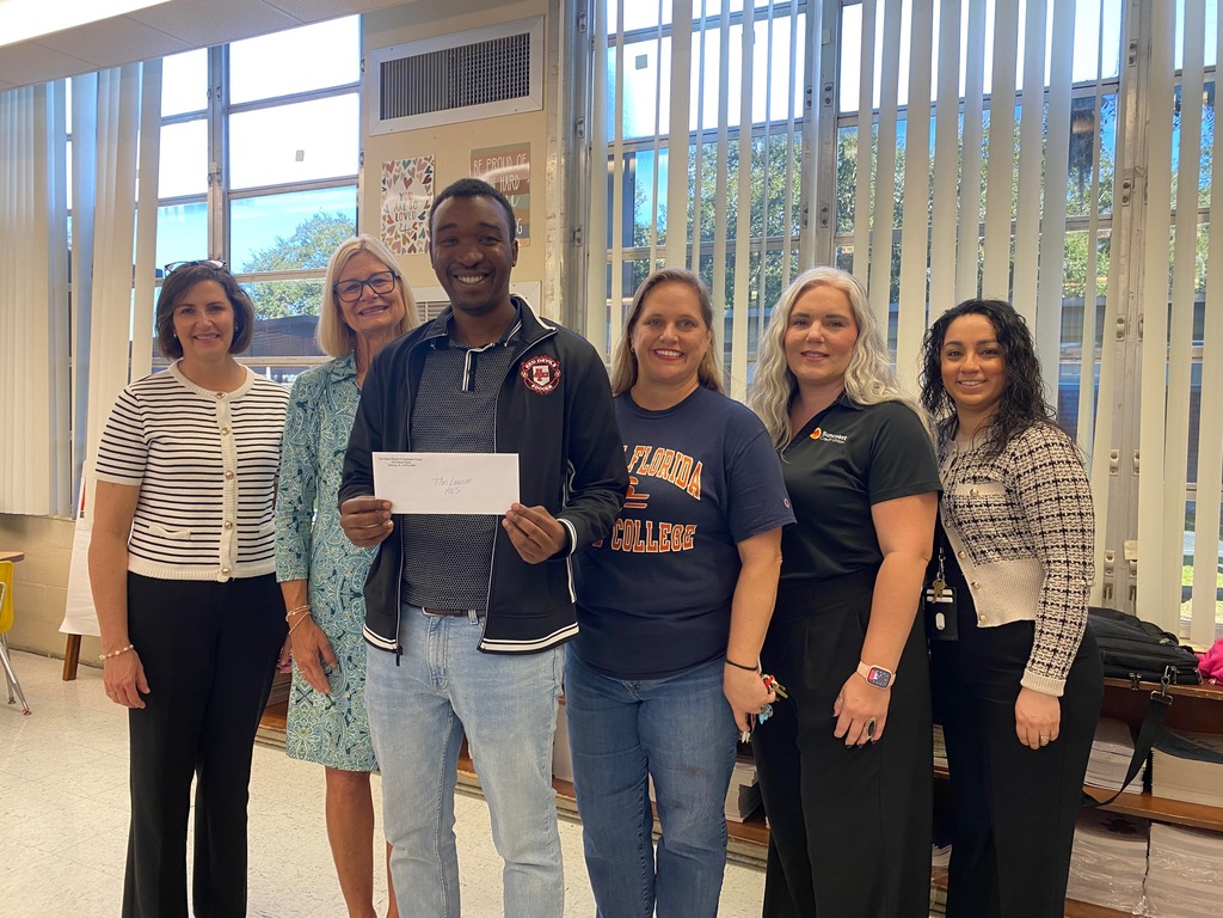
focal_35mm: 26
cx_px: 612
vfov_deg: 53.1
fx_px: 919
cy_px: 459
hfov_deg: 67.3
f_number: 1.8
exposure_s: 1/60
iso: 80
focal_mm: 4.25
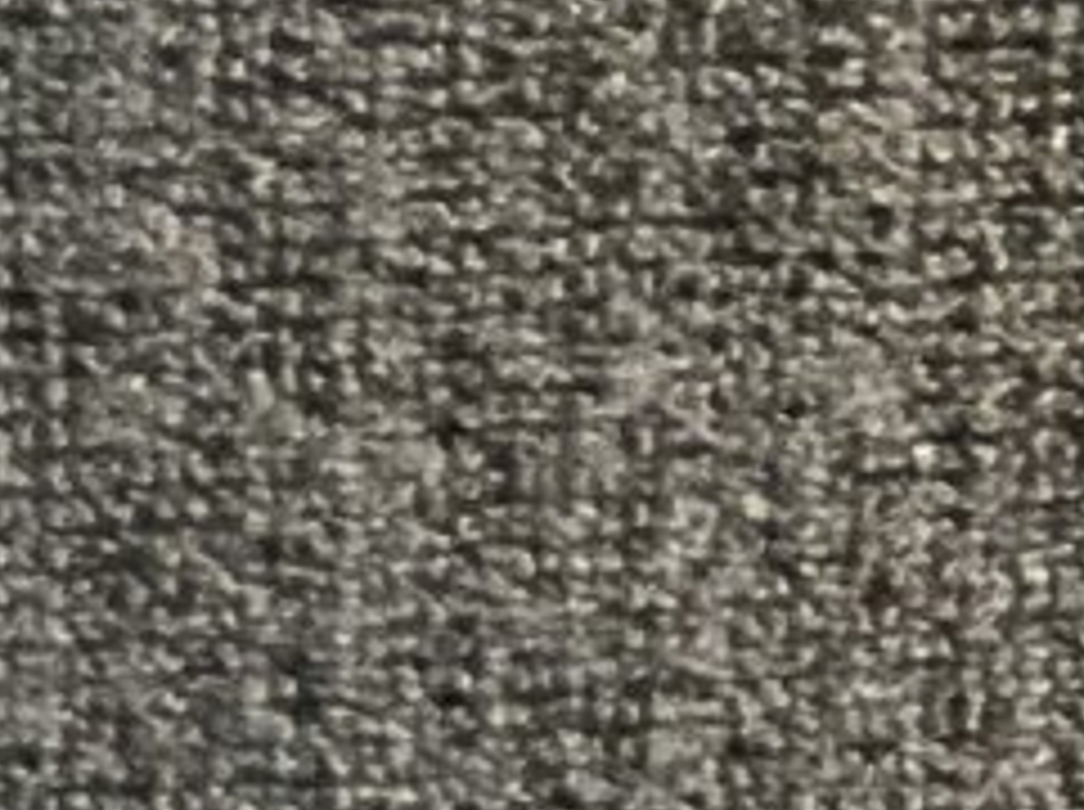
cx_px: -713
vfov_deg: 7.6
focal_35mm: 195
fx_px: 6097
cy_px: -25
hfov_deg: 9.8
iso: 400
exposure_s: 1/40
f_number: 2.4
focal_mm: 3.3
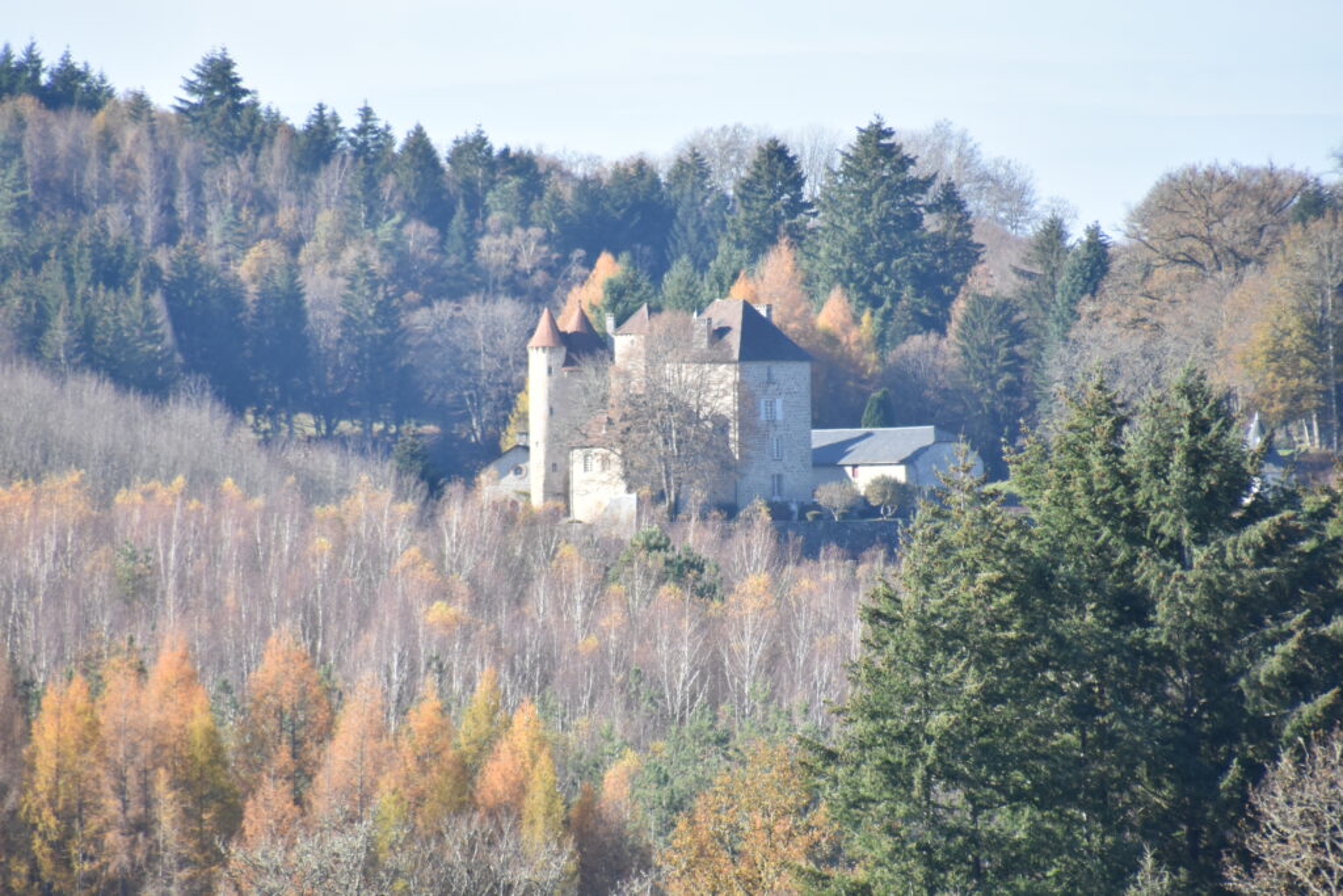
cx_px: 672
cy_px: 448
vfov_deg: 3.1
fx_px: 16789
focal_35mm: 450
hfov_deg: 4.6
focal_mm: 300
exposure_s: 1/1000
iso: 800
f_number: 8
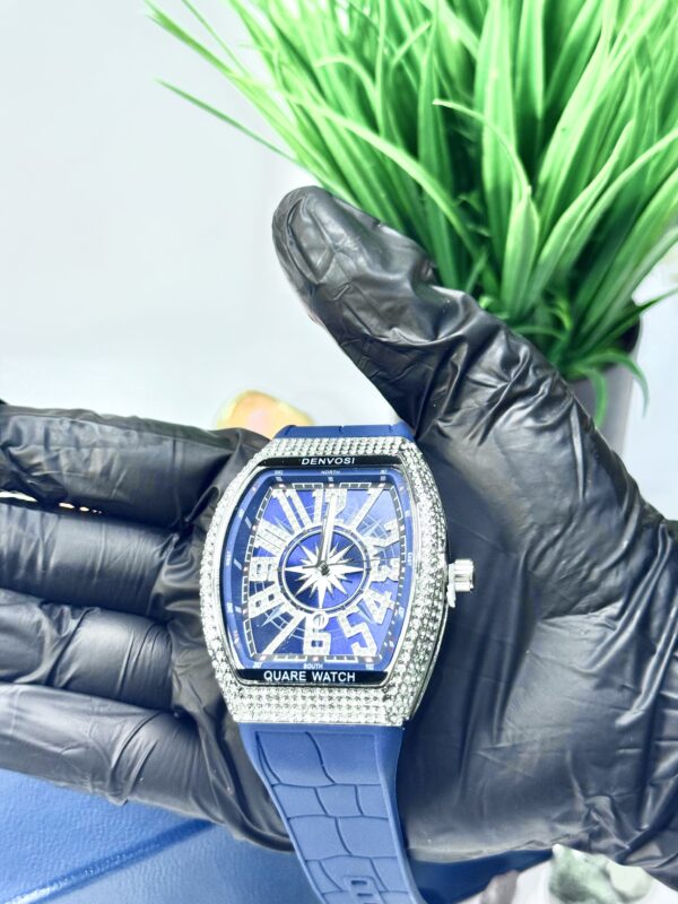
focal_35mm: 48
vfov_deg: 39.7
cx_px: 339
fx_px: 1254
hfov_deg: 30.3
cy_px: 452
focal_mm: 6.76
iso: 125
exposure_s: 1/100
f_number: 1.78
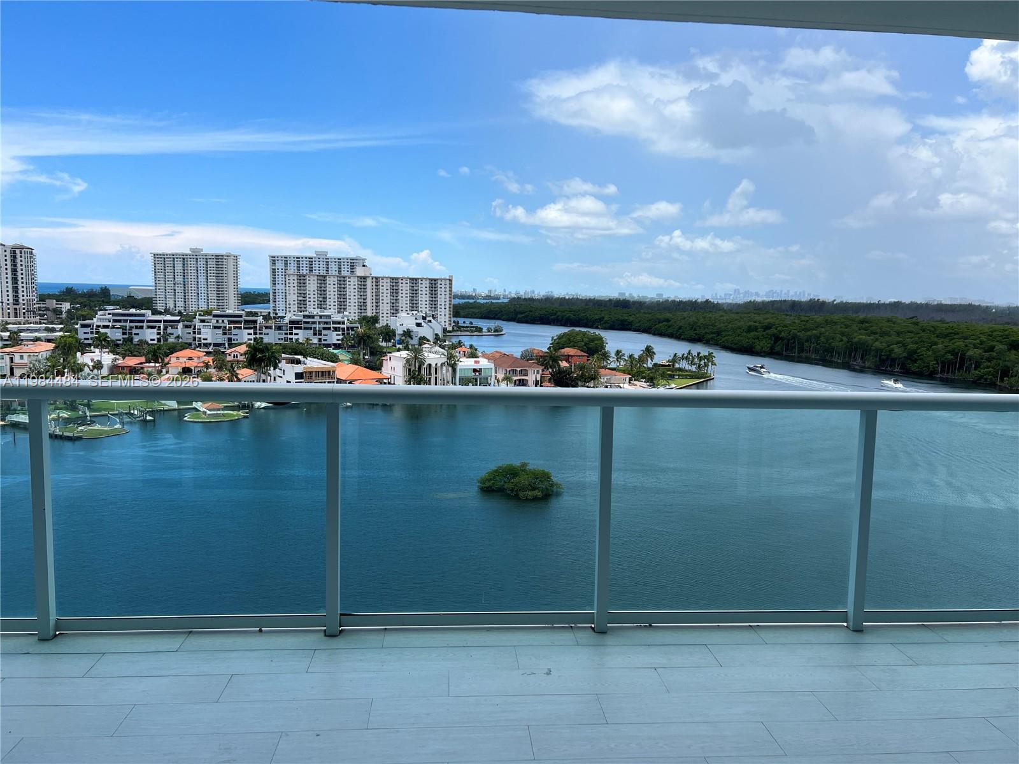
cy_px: 382
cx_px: 510
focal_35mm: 26
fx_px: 765
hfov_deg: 67.3
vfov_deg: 53.1
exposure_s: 1/3704
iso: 50
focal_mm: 5.7
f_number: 1.5
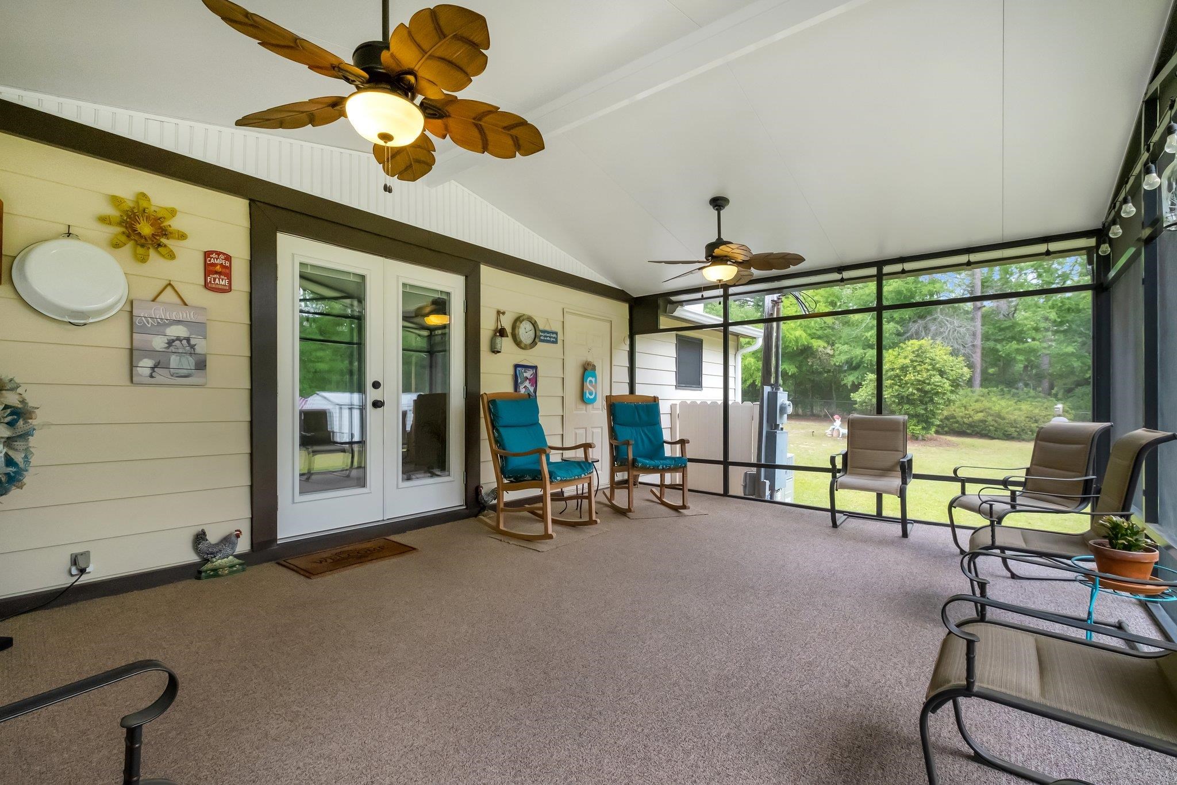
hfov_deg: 100.4
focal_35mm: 15
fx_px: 490
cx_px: 588
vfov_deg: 77.3
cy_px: 392
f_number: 8
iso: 1250
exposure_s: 1/200
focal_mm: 10
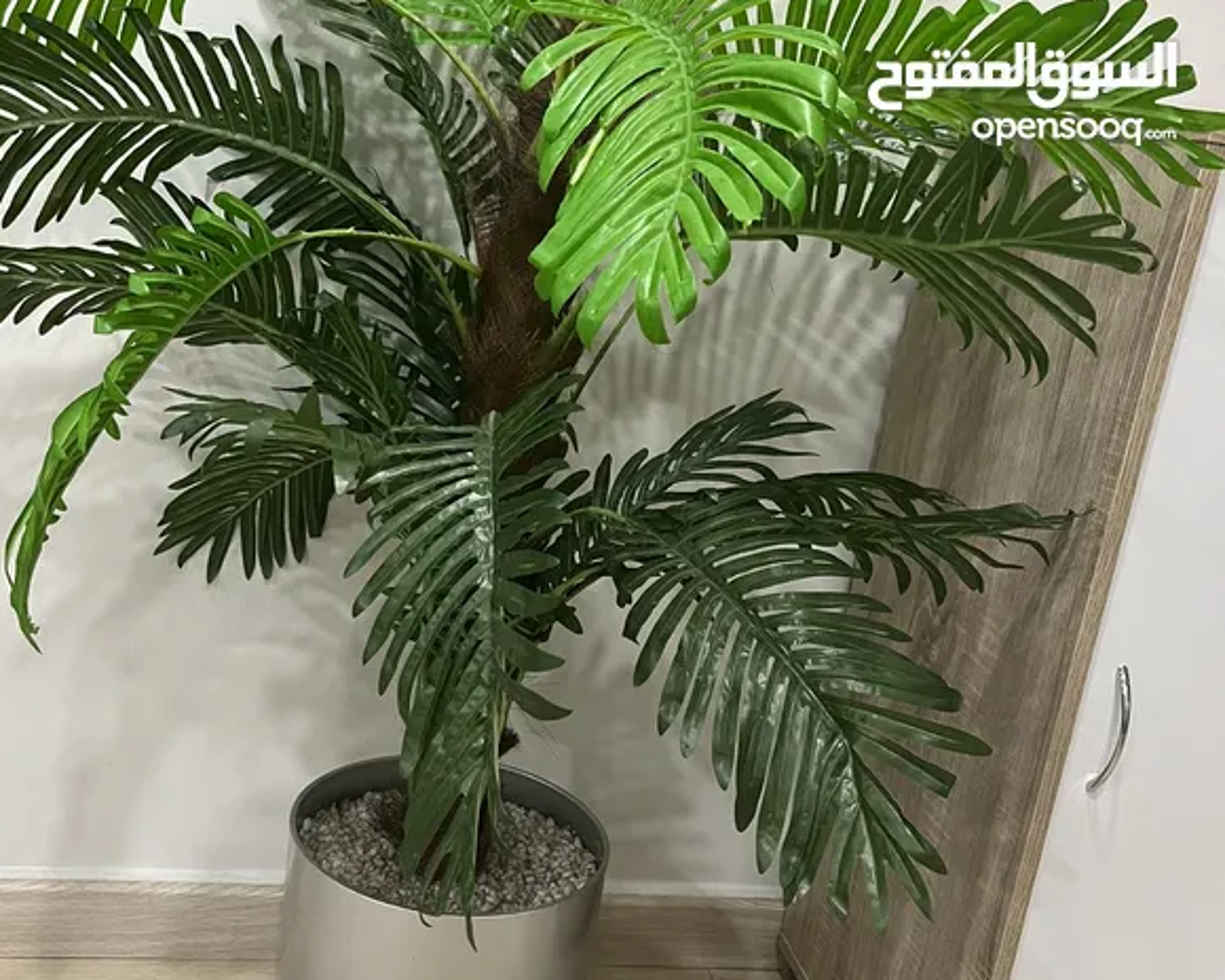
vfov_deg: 51.5
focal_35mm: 28
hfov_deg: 62.1
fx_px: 1015
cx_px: 551
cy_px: 498
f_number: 1.6
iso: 250
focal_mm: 5.1
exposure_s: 1/50
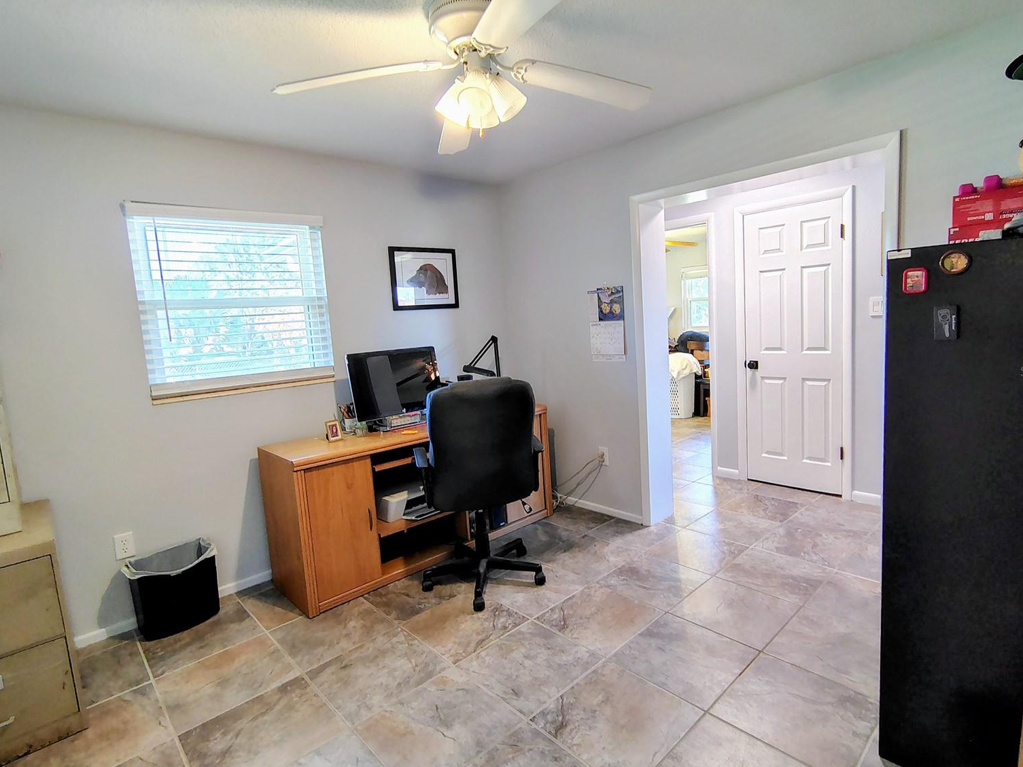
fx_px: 502
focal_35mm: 17
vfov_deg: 74.7
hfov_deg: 90.9
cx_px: 541
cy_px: 371
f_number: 2.2
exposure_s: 1/24
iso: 444
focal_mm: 2.13
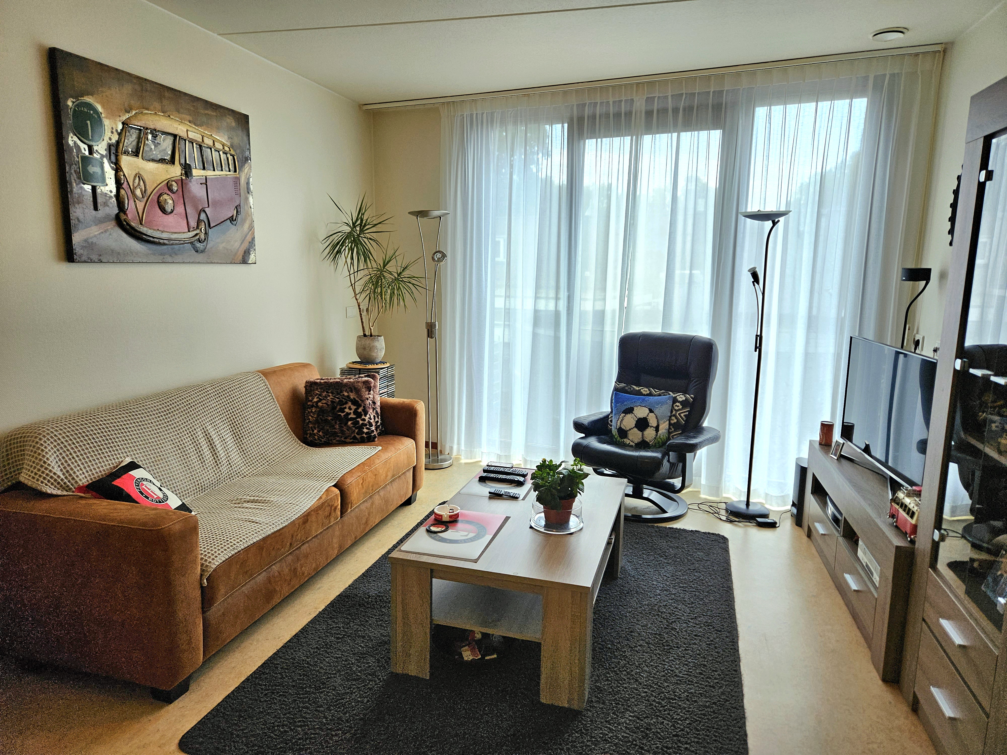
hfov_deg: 73.9
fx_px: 669
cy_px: 378
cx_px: 504
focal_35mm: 23
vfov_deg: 58.9
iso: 100
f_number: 1.8
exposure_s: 1/100
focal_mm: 5.4
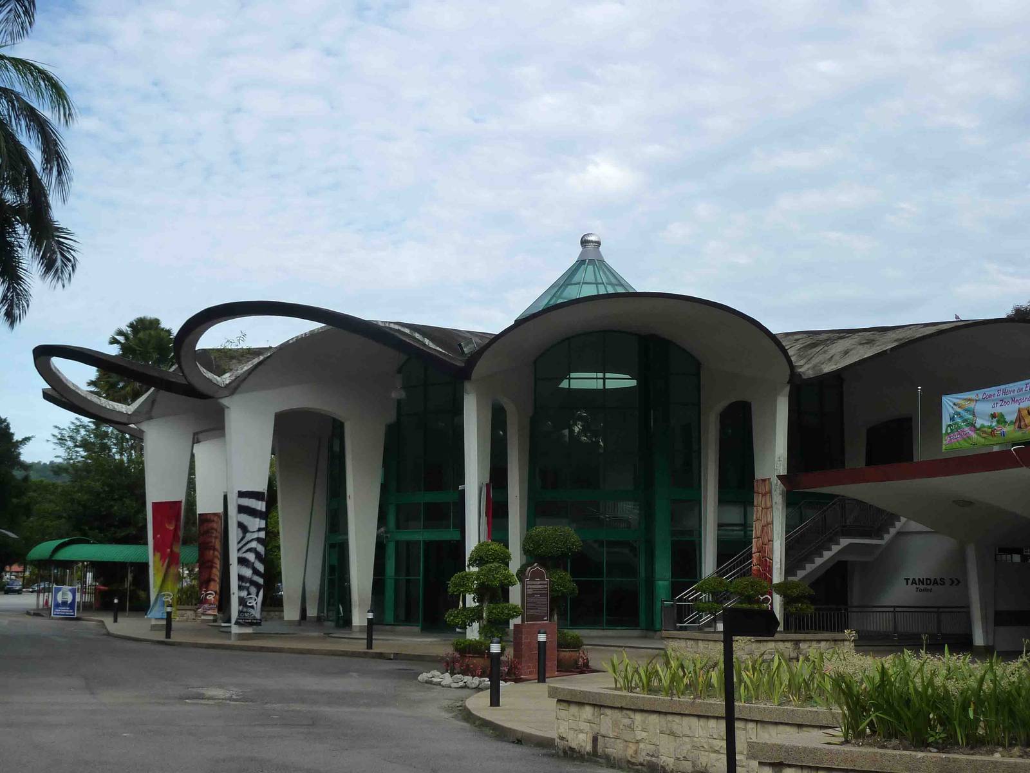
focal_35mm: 48
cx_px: 515
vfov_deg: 30.3
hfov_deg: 39.7
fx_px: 1428
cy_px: 386
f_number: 4
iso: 125
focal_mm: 7.9
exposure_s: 1/500
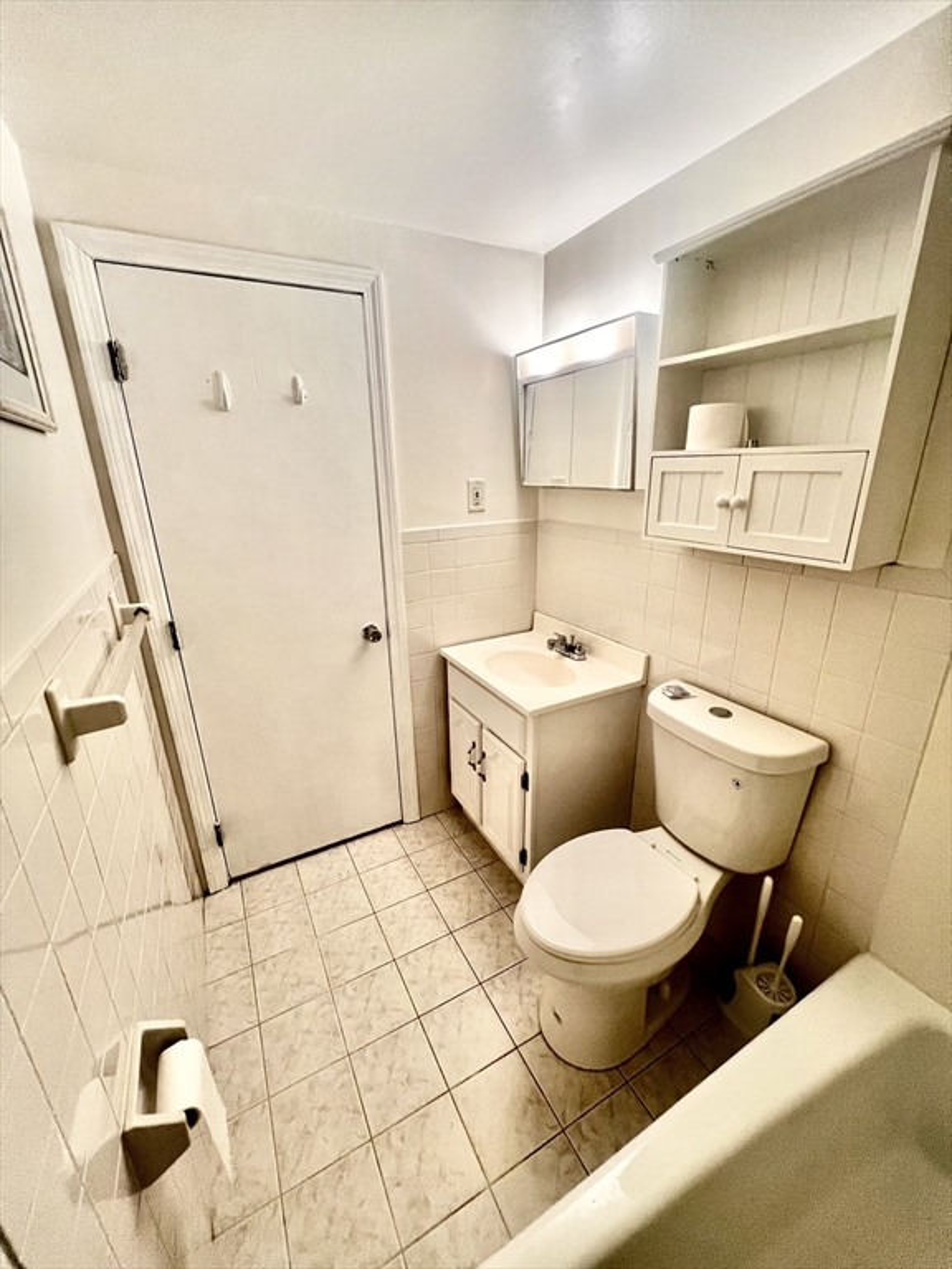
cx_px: 476
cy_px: 634
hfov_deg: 89.9
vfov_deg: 106.2
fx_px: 477
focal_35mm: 13
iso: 160
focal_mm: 1.57
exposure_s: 1/120
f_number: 1.8
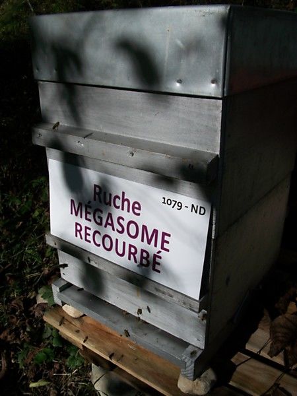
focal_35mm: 32
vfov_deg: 56.8
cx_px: 148
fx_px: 366
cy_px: 198
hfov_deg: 44.2
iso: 80
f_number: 5.5
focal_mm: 5.7
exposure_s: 1/640
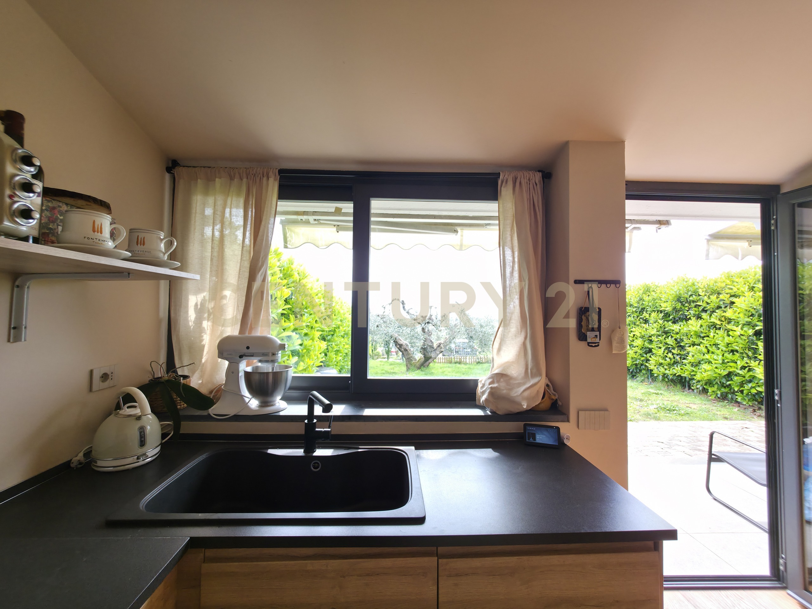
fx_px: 305
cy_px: 304
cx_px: 406
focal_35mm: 13
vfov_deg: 89.9
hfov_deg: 106.2
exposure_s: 1/212
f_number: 1.9
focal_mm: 2.2
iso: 40
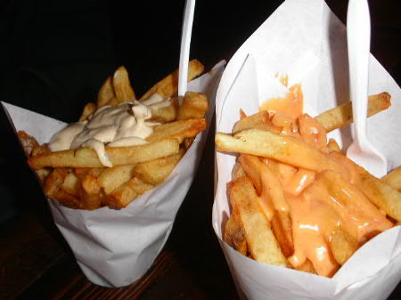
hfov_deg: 49.0
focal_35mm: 38
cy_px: 150
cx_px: 200
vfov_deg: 37.7
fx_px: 440
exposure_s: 1/30
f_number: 2.8
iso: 100
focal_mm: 7.8
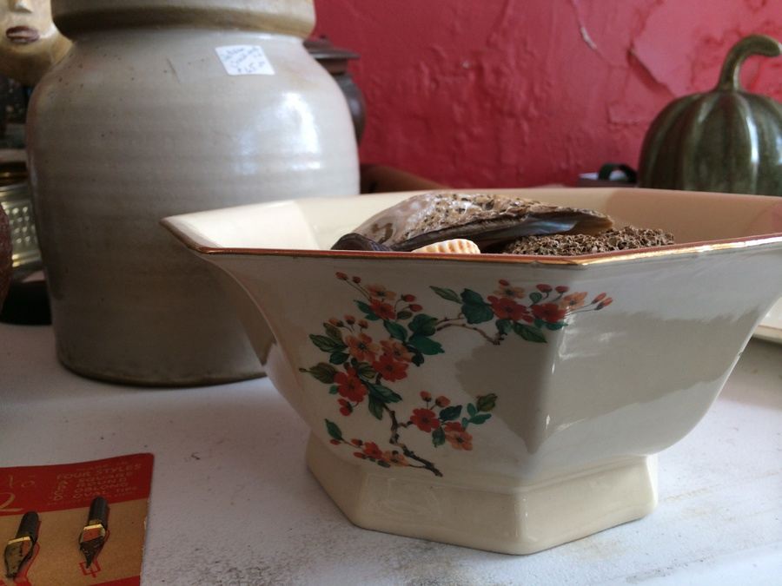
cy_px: 293
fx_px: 678
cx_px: 391
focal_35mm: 30
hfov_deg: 60.0
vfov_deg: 46.8
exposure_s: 1/120
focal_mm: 4.12
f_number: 2.2
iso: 50
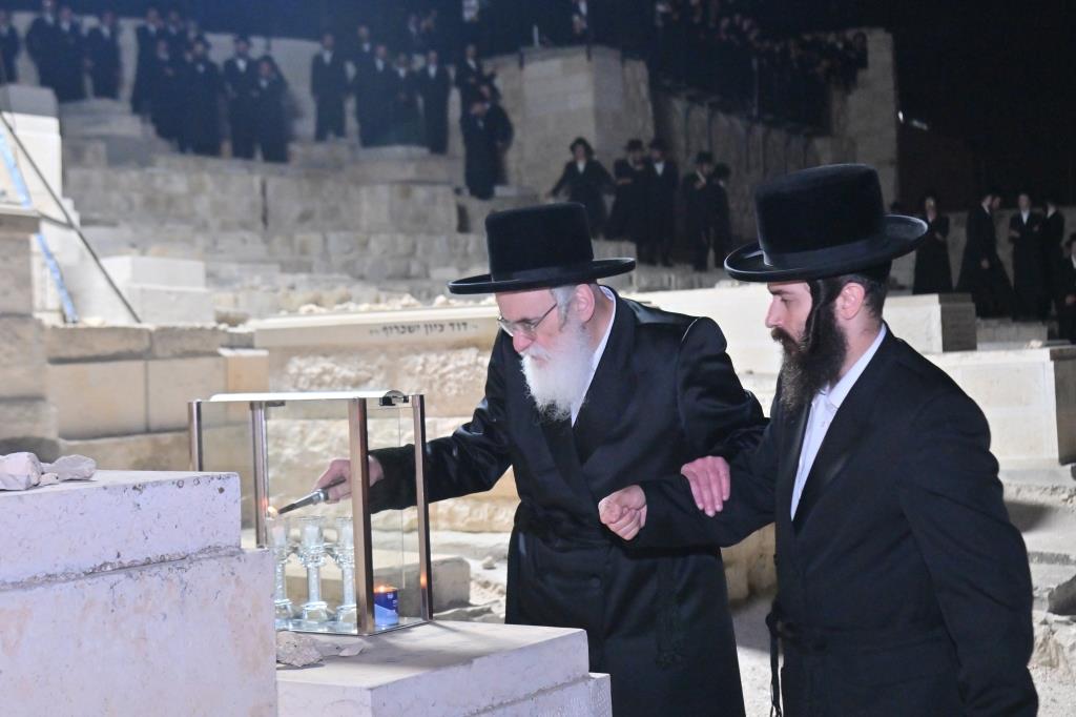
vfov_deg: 22.6
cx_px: 538
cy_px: 358
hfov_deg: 33.4
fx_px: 1793
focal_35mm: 60
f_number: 4
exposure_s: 1/125
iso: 2000
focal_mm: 40
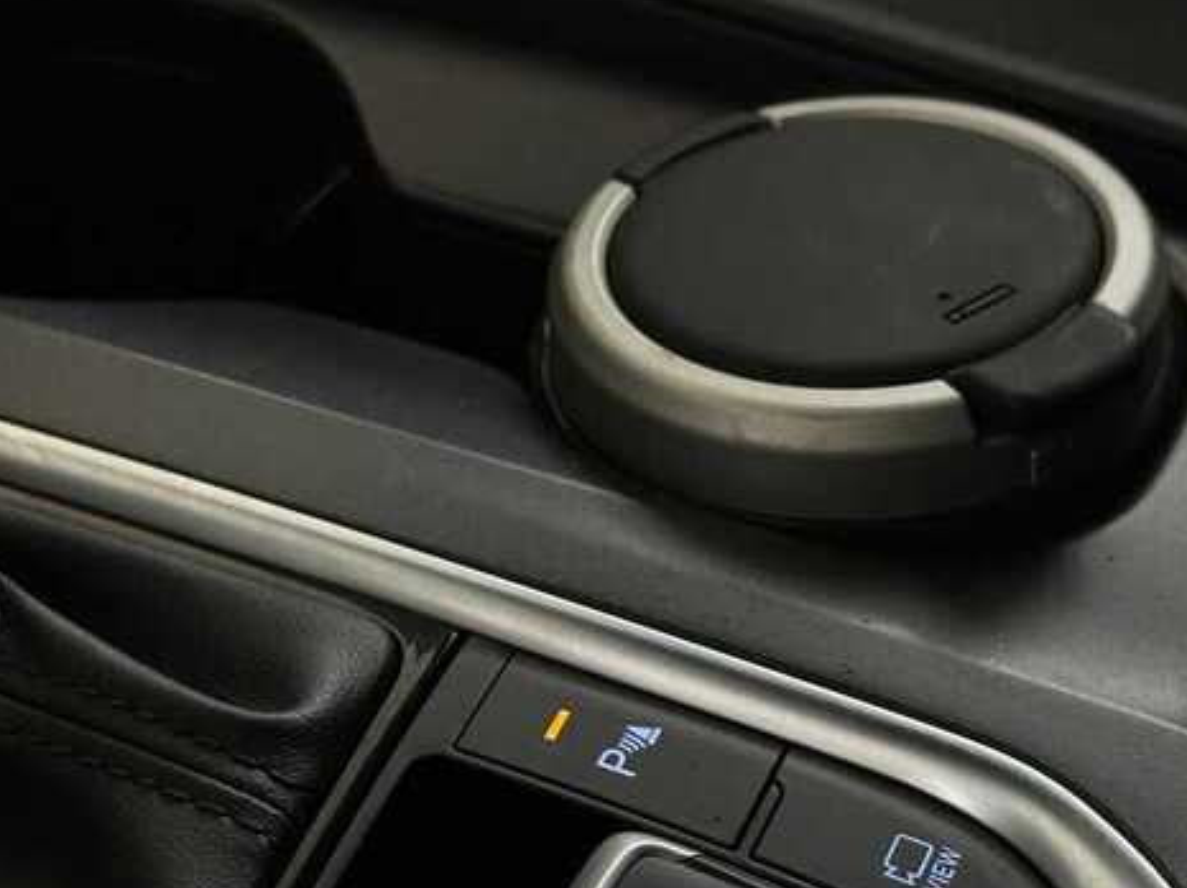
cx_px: 444
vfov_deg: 15.7
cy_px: 759
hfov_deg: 21.1
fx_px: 3187
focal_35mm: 93
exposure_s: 1/50
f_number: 1.78
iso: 125
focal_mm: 6.86
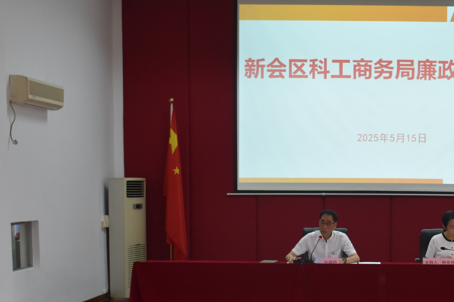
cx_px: 392
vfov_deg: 20.8
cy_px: 268
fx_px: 807
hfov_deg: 30.3
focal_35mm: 64
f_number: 4
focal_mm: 20
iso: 800
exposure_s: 1/60
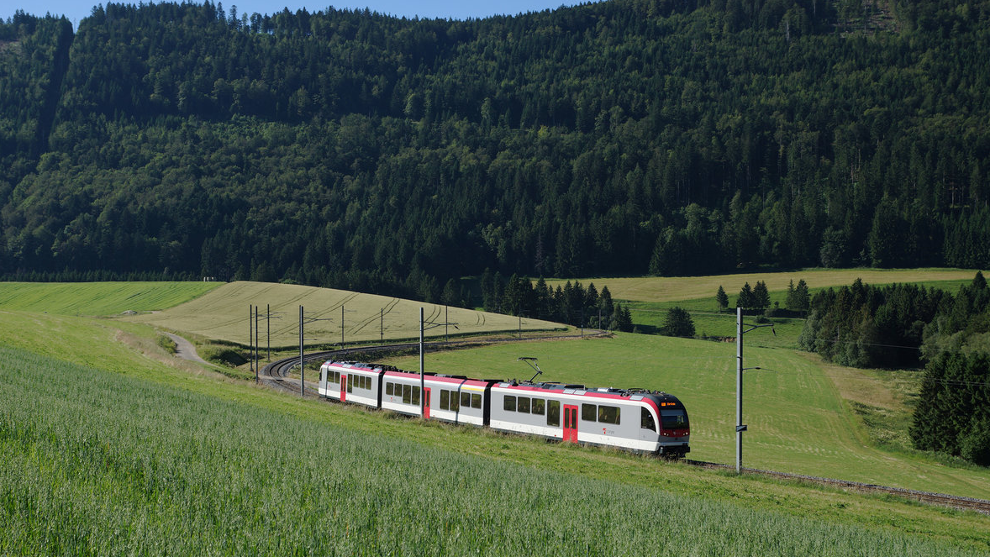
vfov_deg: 24.9
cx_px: 493
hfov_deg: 42.9
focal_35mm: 48
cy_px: 274
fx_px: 1260
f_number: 5
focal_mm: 30
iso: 100
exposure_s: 1/640
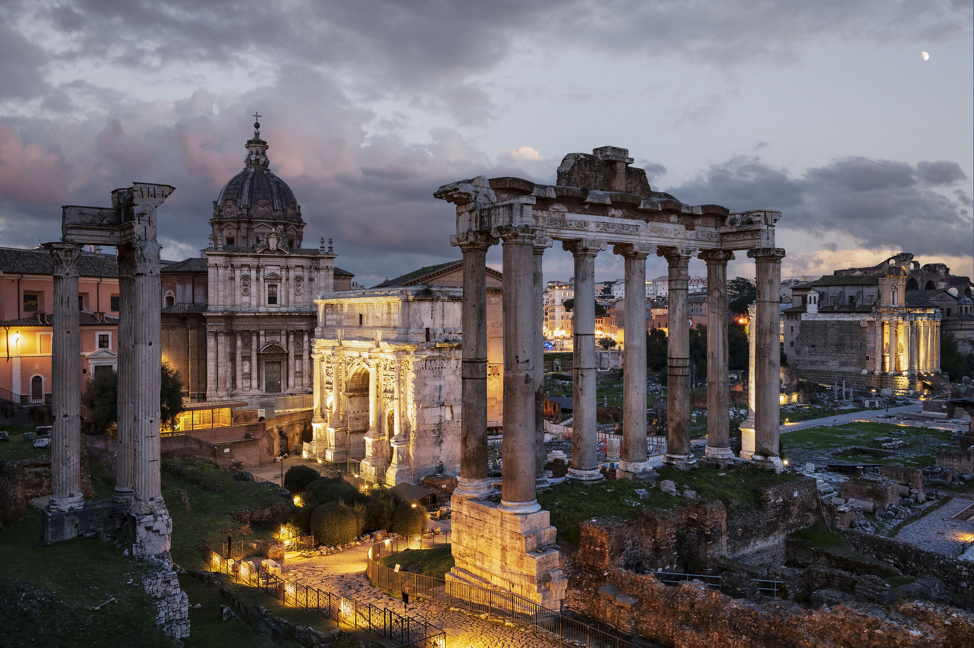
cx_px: 487
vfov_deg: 43.6
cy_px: 324
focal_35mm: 30
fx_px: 811
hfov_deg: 62.0
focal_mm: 30
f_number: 7.1
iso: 100
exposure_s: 6
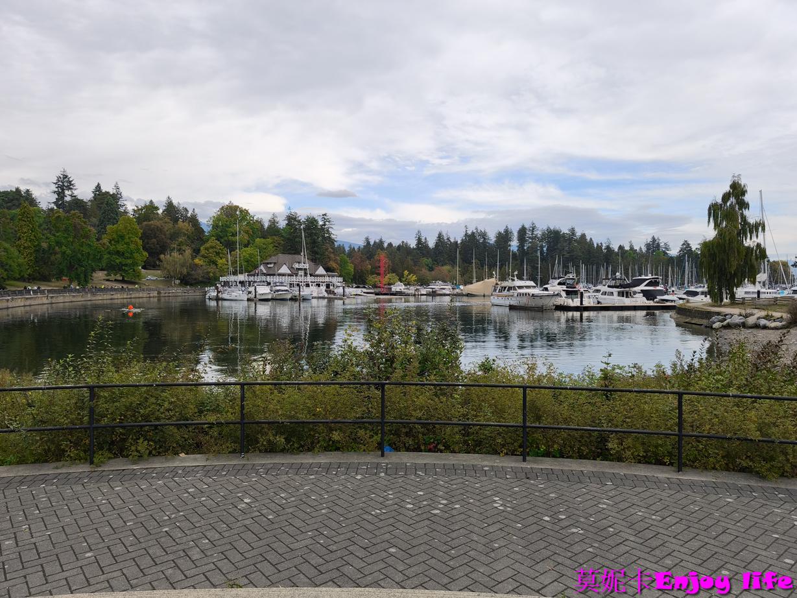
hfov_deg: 73.9
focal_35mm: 23
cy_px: 299
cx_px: 398
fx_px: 530
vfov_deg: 58.9
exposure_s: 1/1902
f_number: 1.6
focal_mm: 6.57
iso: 50
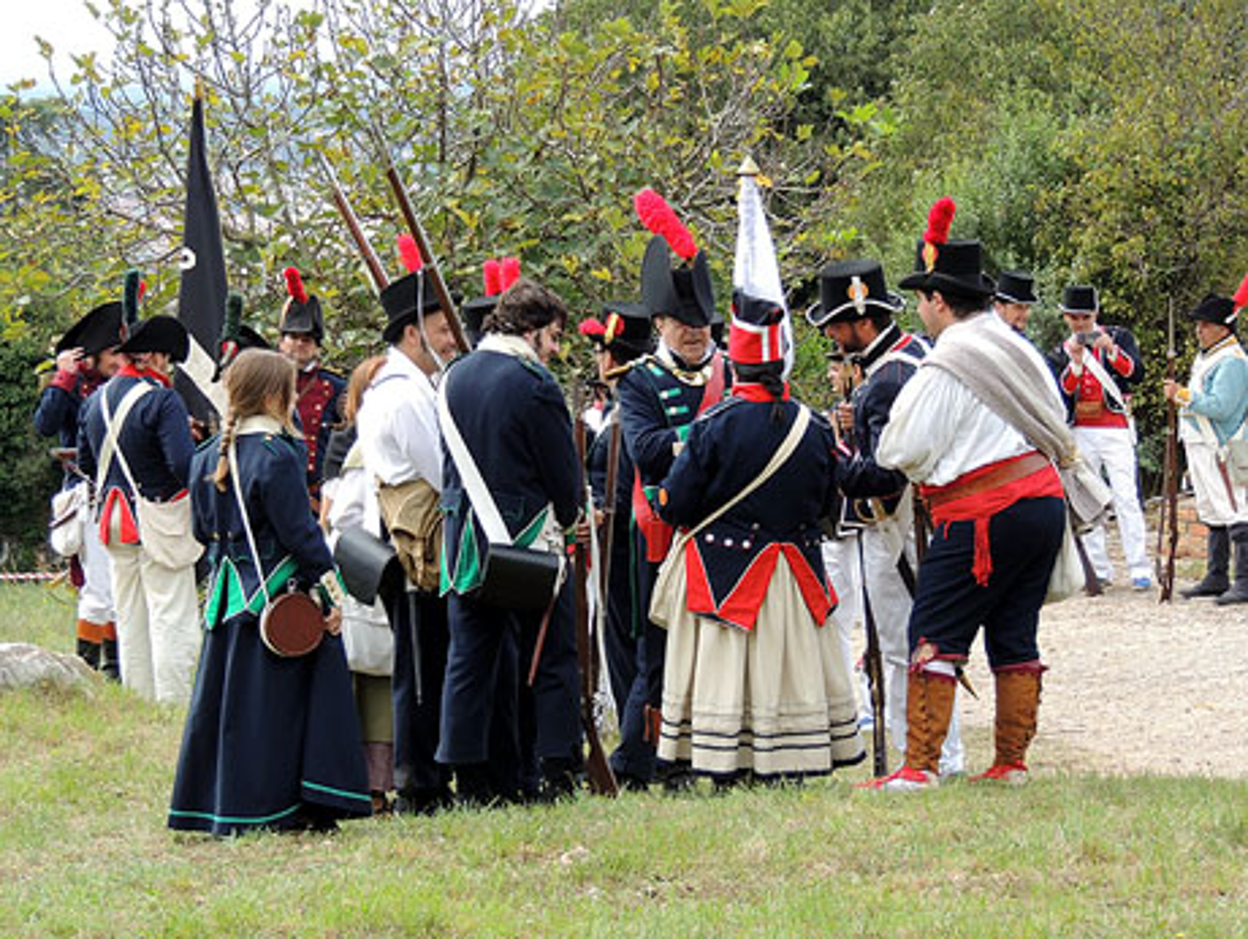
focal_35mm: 120
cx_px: 624
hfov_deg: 16.4
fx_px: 4331
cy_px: 470
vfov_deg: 12.4
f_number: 4.2
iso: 100
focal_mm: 21.4
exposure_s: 1/200
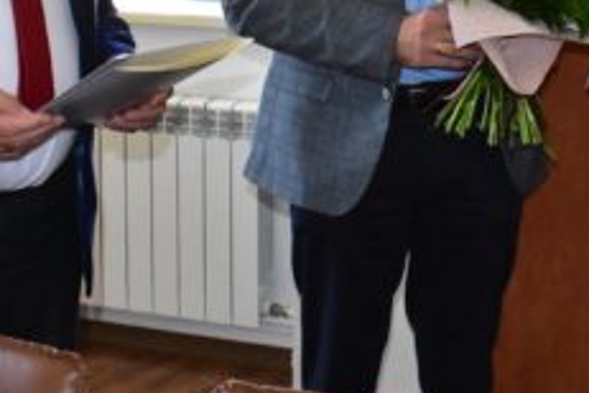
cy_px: -117
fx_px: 1472
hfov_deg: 22.2
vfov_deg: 14.5
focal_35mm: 90
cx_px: 510
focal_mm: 22
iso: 6400
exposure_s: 1/250
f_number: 6.3
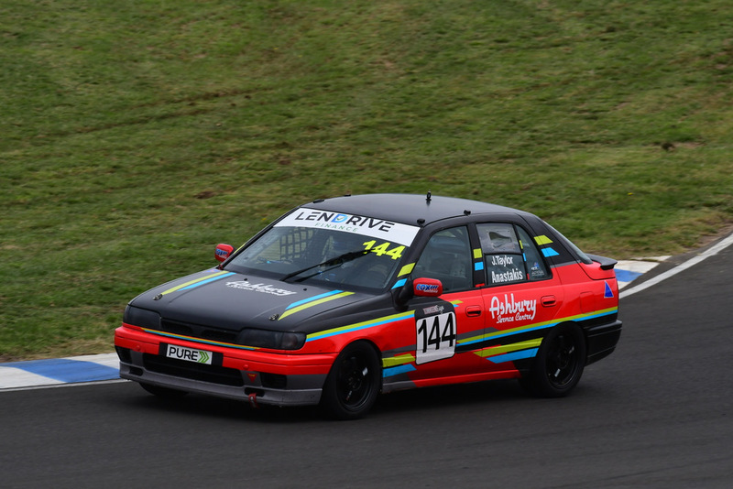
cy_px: 244
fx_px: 13748
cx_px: 366
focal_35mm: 675
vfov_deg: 2.0
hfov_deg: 3.1
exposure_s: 1/640
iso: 400
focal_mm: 450
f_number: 11
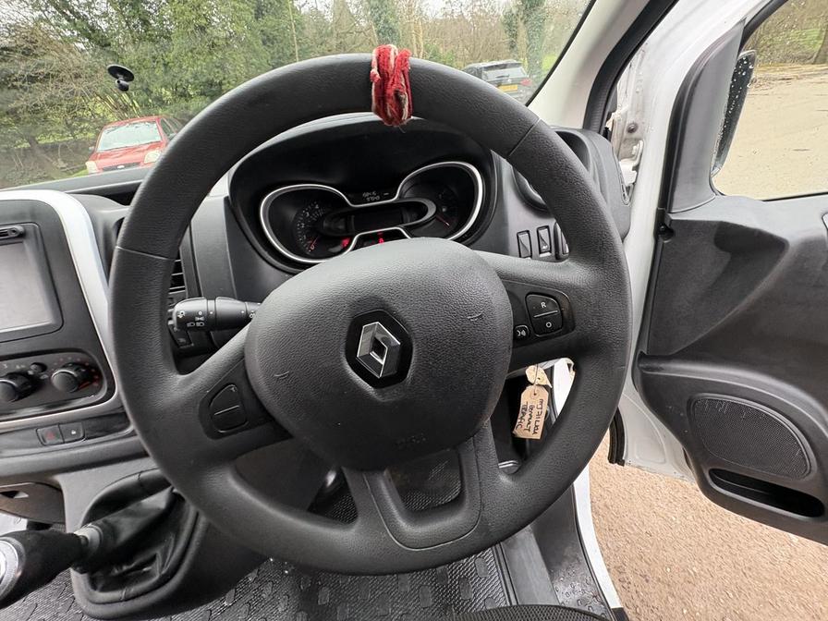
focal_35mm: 14
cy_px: 310
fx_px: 335
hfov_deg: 102.1
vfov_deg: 85.7
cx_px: 414
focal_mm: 2.22
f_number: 2.2
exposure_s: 1/97
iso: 200
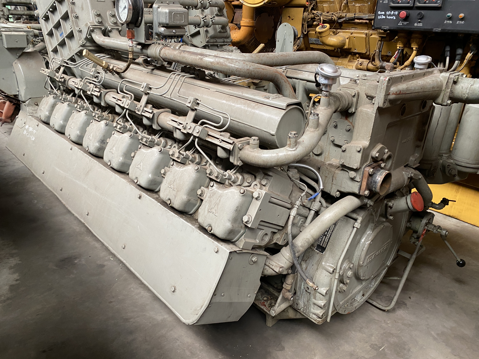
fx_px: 360
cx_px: 240
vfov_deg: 53.1
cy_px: 180
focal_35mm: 26
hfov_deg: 67.3
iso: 125
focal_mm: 4.25
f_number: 1.8
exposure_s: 1/75
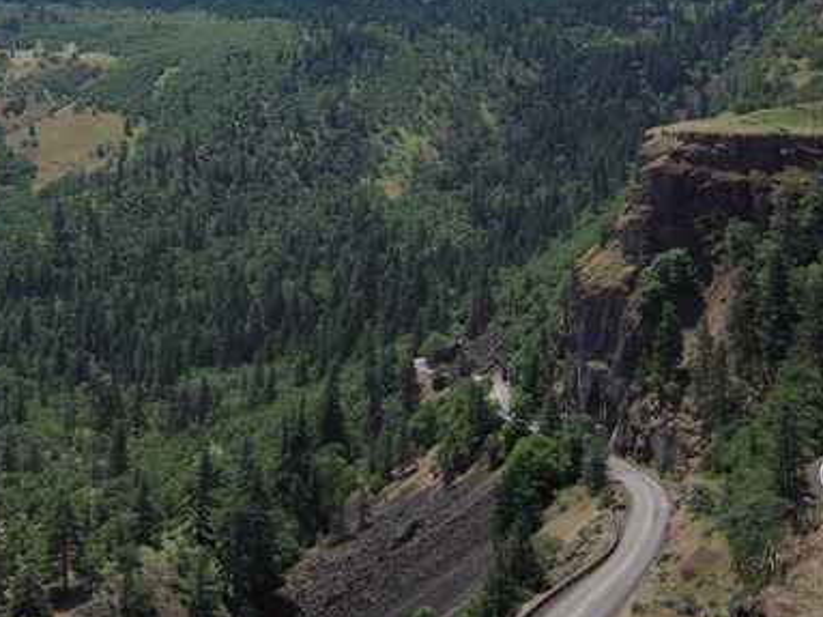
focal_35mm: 53
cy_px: 58
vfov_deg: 26.6
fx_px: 1260
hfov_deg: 35.8
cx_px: 270
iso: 100
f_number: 5.4
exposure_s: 1/320
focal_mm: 5
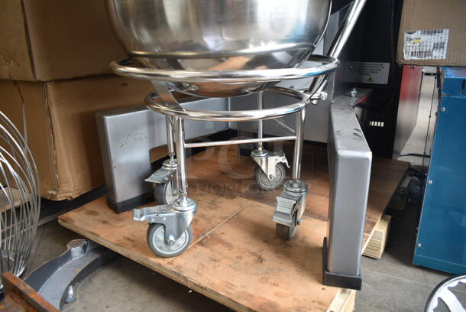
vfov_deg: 48.0
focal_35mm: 27
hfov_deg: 67.3
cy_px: 156
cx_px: 233
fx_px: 350
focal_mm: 18
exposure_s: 1/30
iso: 220
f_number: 3.5
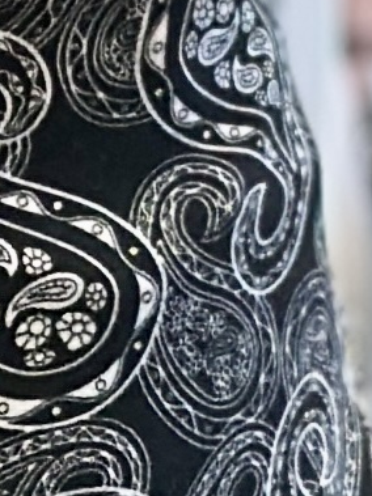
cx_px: -371
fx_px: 4602
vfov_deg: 5.9
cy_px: -734
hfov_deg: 4.6
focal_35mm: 321
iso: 320
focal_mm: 6.86
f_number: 1.78
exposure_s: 1/33
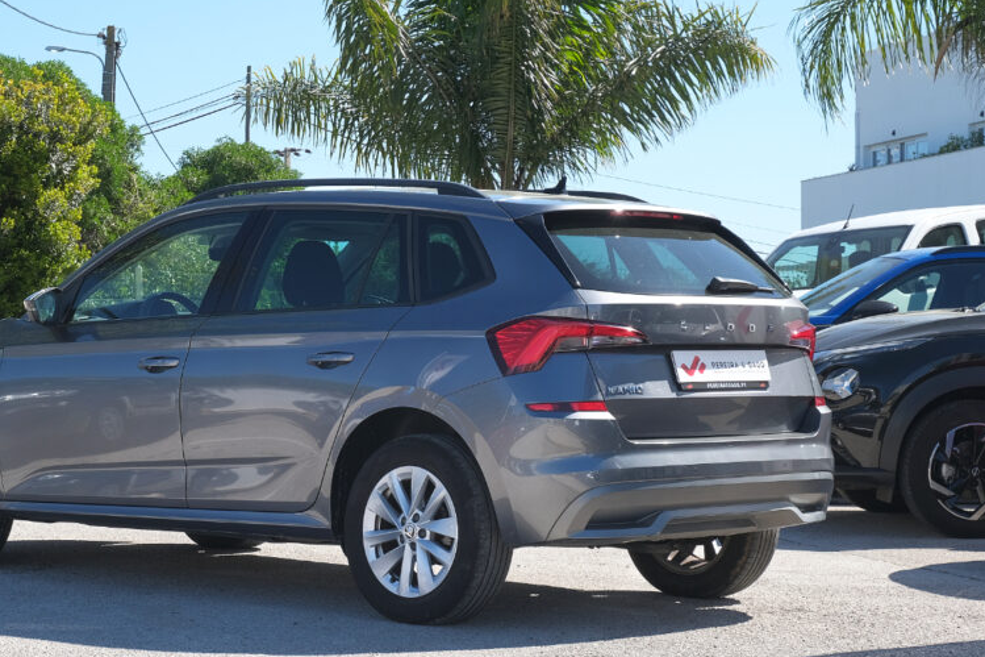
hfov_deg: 21.9
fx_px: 2544
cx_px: 368
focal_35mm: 93
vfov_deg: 14.7
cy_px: 392
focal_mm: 45
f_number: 8
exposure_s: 1/200
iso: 160
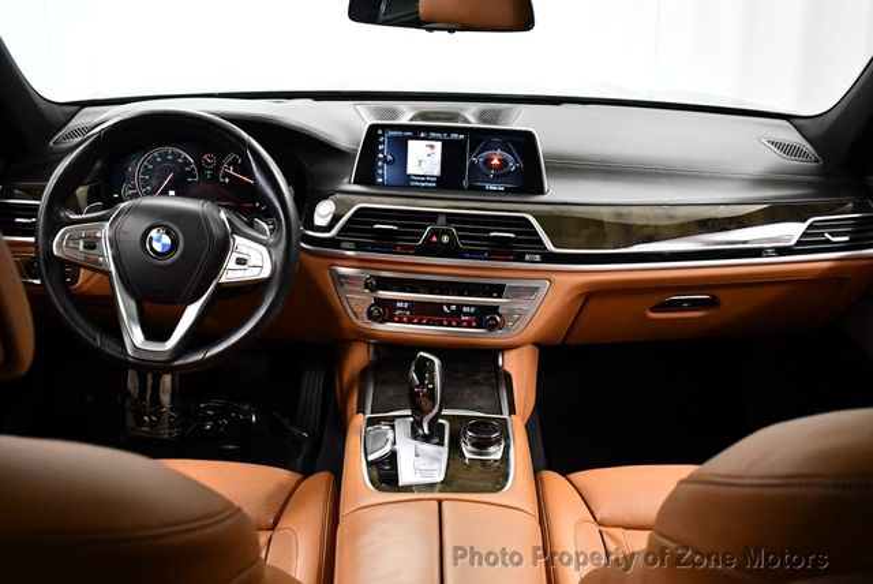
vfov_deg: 36.9
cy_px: 292
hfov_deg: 53.1
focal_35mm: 36
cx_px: 436
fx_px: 874
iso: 3200
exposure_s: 1/100
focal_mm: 18
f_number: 3.5
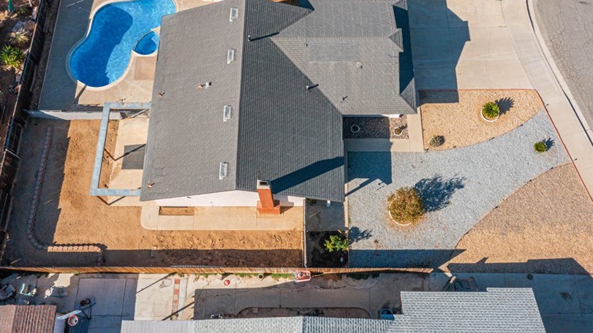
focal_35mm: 37
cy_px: 102
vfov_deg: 31.6
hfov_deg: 54.0
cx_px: 306
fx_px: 582
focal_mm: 10.26
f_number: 8
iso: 100
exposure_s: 1/500
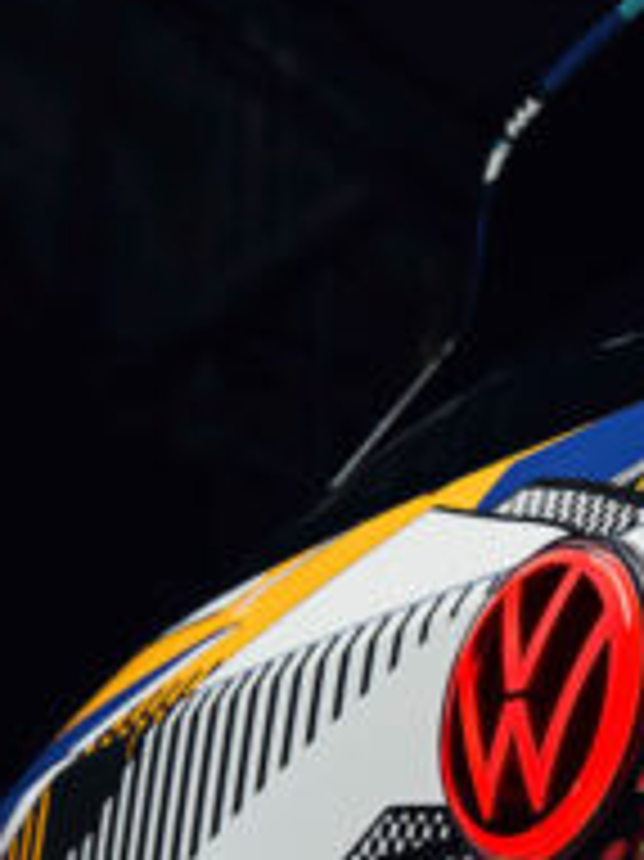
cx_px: 626
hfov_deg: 9.6
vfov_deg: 12.8
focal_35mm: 153
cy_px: 741
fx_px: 3799
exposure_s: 1/40
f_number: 4.5
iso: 250
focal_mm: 35.7
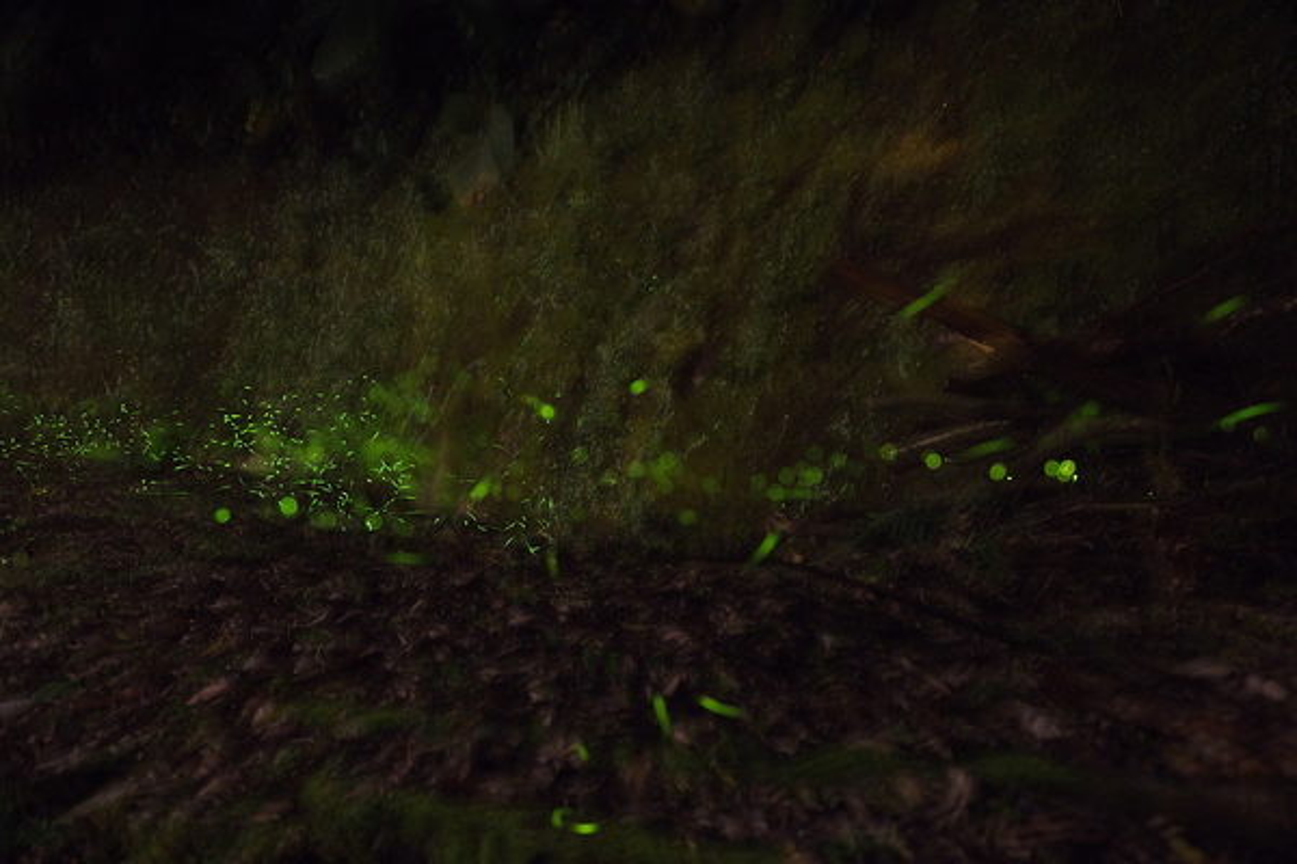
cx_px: 648
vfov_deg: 18.9
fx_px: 2594
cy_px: 432
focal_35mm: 72
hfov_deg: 28.1
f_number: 5.6
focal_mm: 48
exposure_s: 63.7
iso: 1600
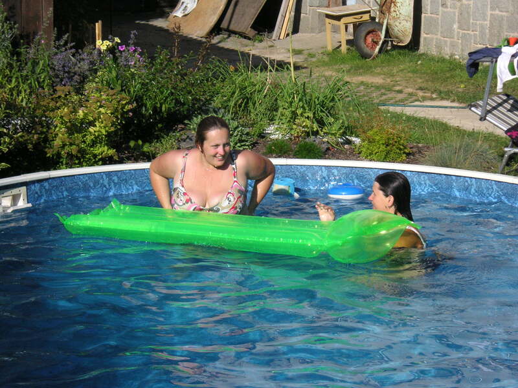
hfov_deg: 19.8
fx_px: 1481
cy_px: 194
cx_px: 259
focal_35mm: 99
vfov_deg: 14.9
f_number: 5
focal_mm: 16.4
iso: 80
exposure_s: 1/1000
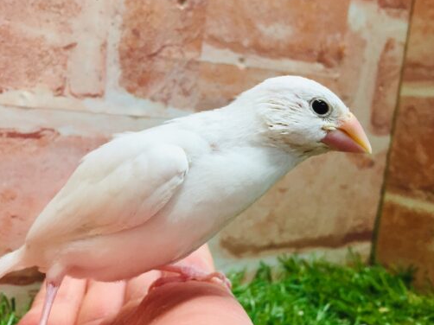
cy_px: 134
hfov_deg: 49.9
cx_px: 178
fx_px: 464
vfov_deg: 38.5
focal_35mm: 37
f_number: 2.2
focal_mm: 4.15
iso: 50
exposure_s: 1/30
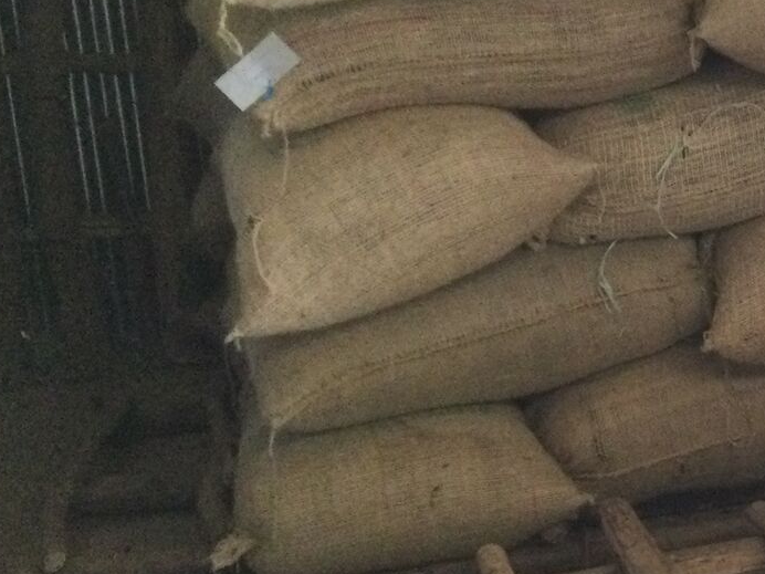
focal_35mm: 86
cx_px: 994
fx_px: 1901
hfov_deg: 20.7
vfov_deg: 17.2
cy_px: 242
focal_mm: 3.3
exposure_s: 1/25
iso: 250
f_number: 2.4
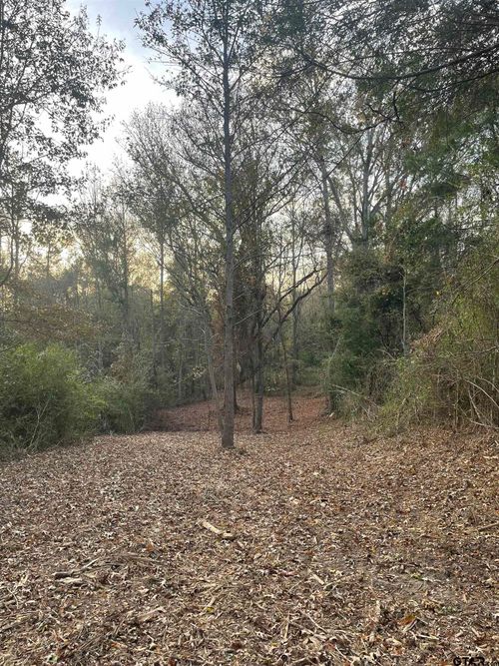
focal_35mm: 26
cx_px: 250
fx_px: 500
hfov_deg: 53.0
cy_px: 333
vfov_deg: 67.3
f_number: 1.6
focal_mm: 4.2
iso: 32
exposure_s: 1/139
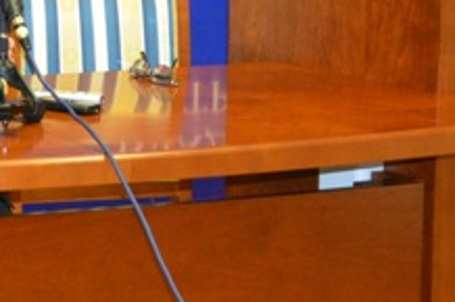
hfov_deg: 10.3
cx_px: -182
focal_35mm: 194
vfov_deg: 7.0
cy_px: -126
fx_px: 2450
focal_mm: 44
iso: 2200
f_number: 5.3
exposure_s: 1/60
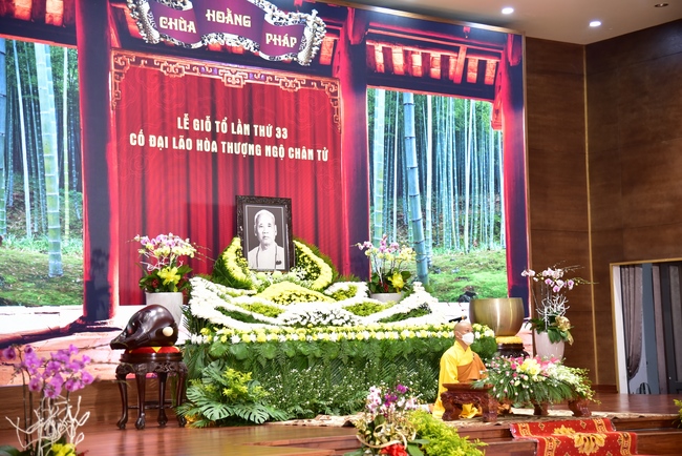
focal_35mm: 75
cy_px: 228
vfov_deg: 18.2
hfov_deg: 27.0
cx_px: 341
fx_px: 1421
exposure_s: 1/80
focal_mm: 75
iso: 1600
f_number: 4
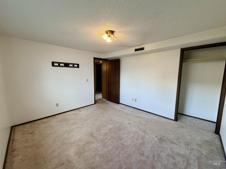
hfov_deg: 102.1
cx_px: 113
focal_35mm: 14
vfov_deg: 85.7
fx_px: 91
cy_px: 84
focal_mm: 2.22
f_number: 2.2
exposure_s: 1/120
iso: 250
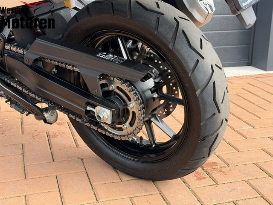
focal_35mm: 48
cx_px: 136
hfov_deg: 39.7
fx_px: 379
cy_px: 102
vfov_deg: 30.3
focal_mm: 6.76
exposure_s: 1/875
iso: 100
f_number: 1.78
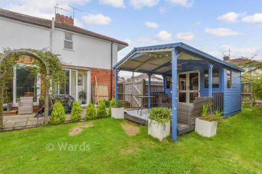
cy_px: 87
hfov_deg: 100.4
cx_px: 131
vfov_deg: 77.3
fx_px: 109
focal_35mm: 15
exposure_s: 1/200
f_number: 8
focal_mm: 10
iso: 250
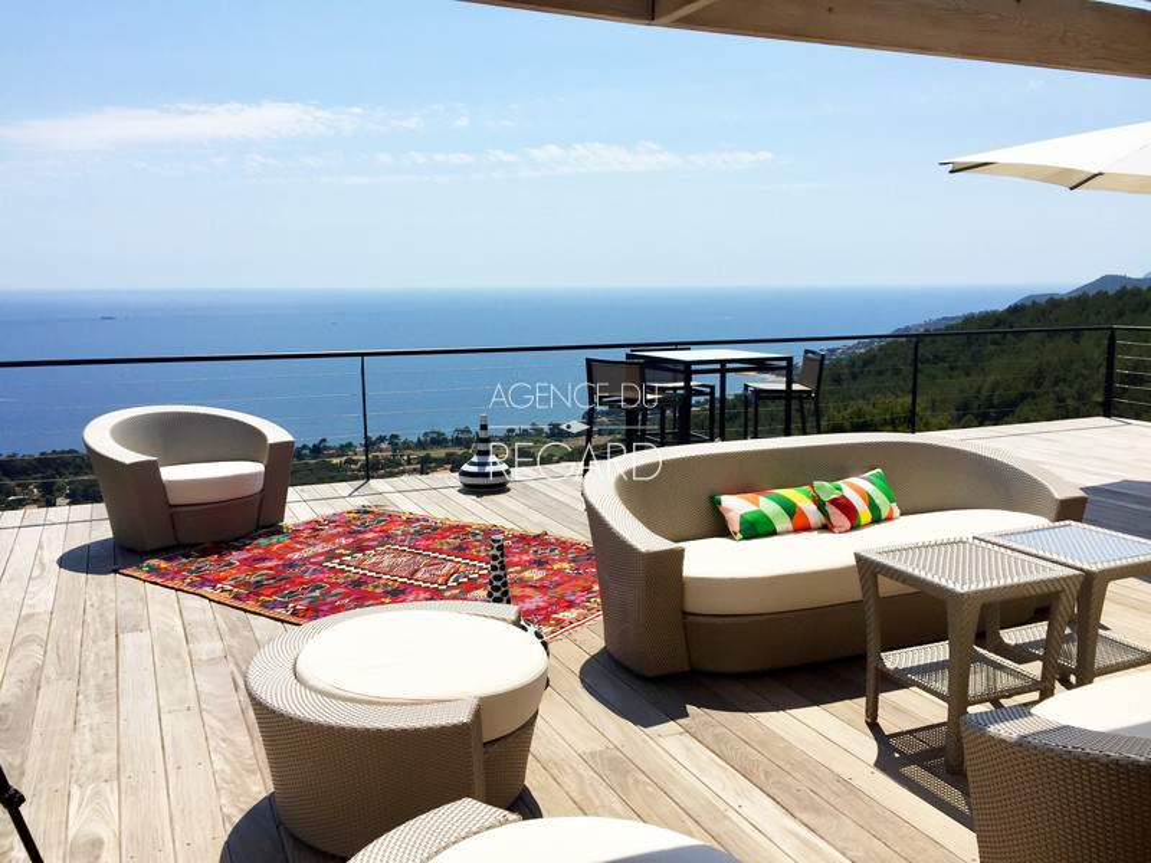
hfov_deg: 61.7
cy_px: 432
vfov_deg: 48.2
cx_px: 576
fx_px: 964
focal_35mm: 29
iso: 32
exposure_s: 1/4950
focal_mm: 4.15
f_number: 2.2
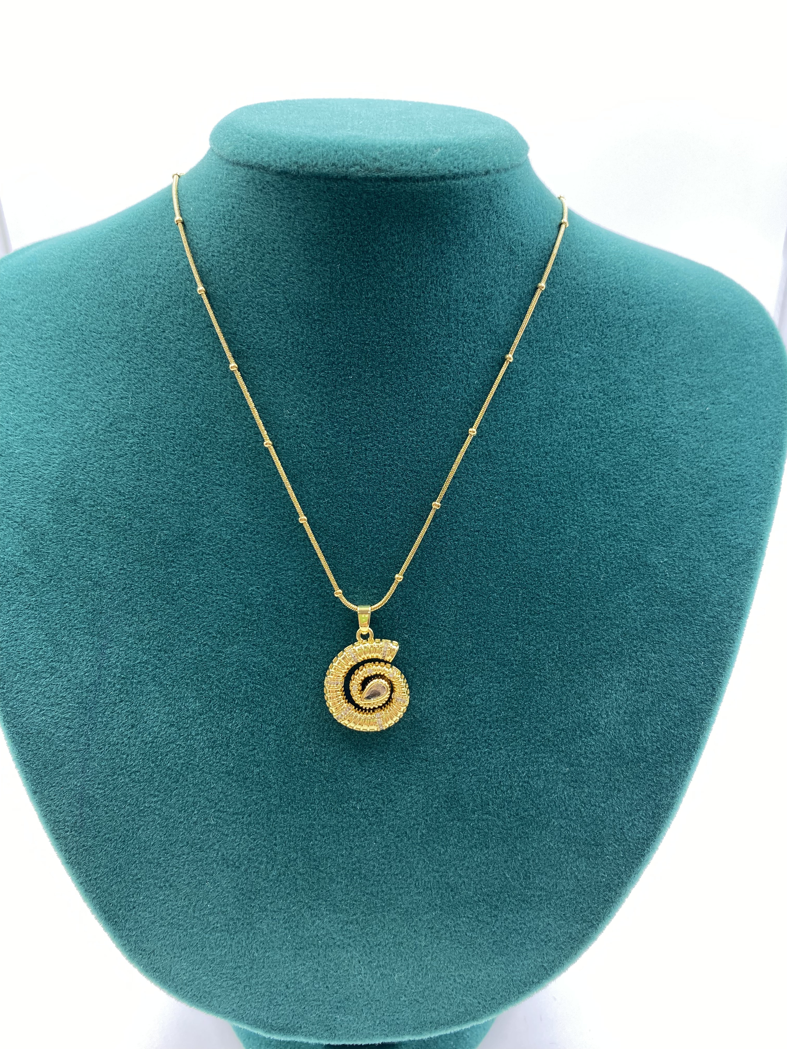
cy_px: 524
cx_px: 394
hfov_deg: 53.1
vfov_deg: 67.3
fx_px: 788
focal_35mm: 26
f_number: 1.8
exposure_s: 1/100
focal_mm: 4.25
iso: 64
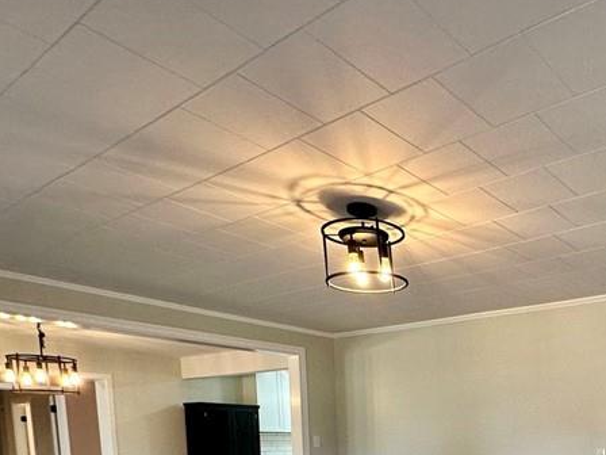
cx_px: 540
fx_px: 560
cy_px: 501
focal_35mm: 32
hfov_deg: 50.7
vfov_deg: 37.1
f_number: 2.2
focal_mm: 2.22
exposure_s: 1/120
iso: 160
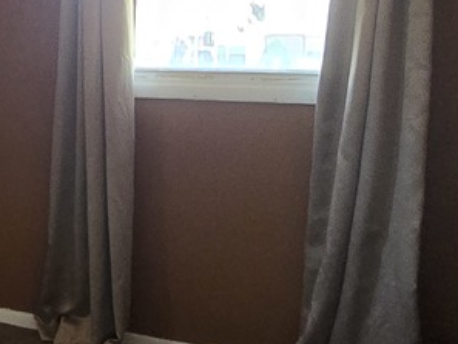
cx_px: -224
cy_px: 99
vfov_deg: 23.1
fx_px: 834
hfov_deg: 24.3
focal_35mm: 63
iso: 640
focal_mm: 2.2
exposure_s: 1/60
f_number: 2.2
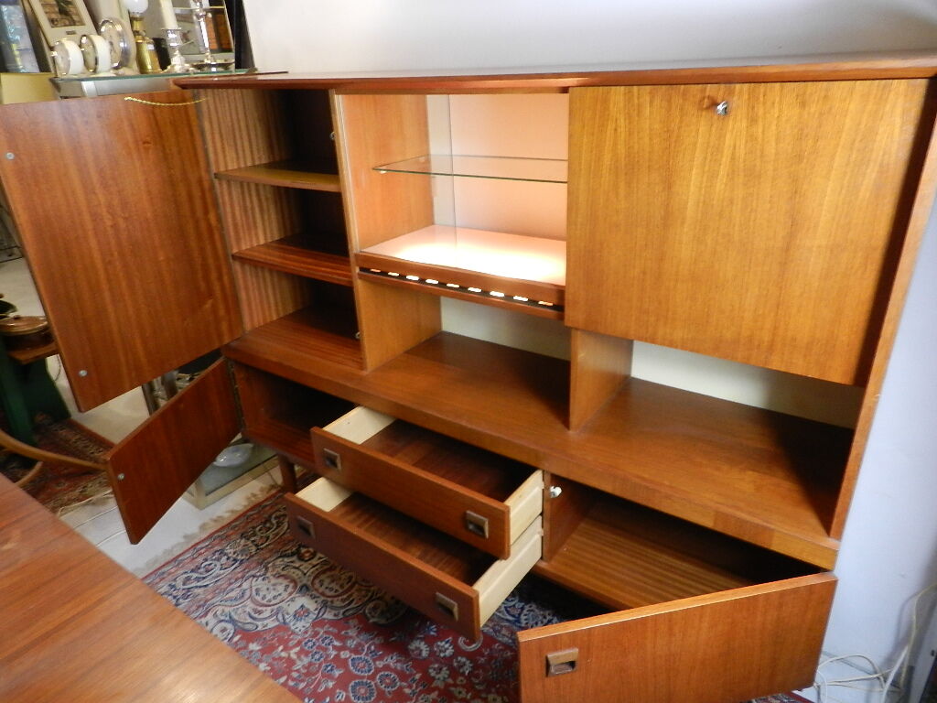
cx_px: 468
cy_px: 352
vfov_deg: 58.9
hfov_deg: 73.9
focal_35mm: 23
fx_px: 623
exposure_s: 1/25
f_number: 3.4
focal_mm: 4
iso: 400
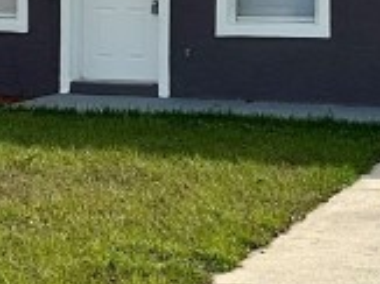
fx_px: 1656
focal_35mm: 151
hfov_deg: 13.0
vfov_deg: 9.8
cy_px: 61
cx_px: 19
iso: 80
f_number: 1.78
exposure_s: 1/5525
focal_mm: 6.86
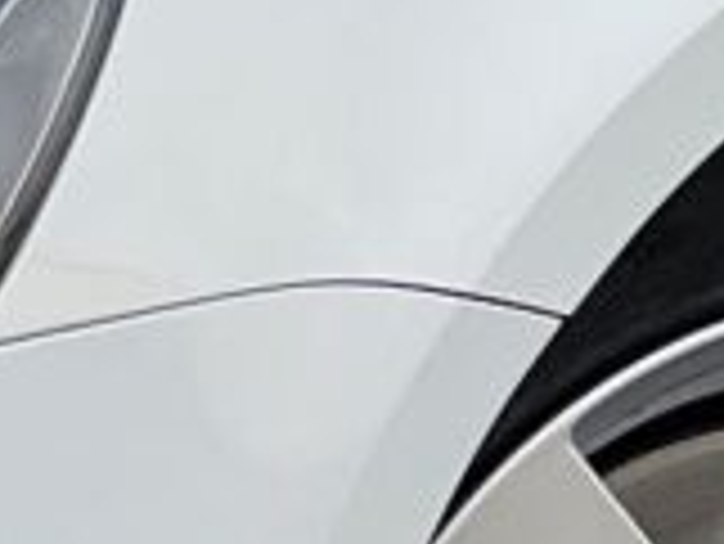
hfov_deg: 5.2
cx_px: 126
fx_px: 7996
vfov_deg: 3.9
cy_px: 580
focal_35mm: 382
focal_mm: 9
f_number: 2.8
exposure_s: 1/121
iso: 200
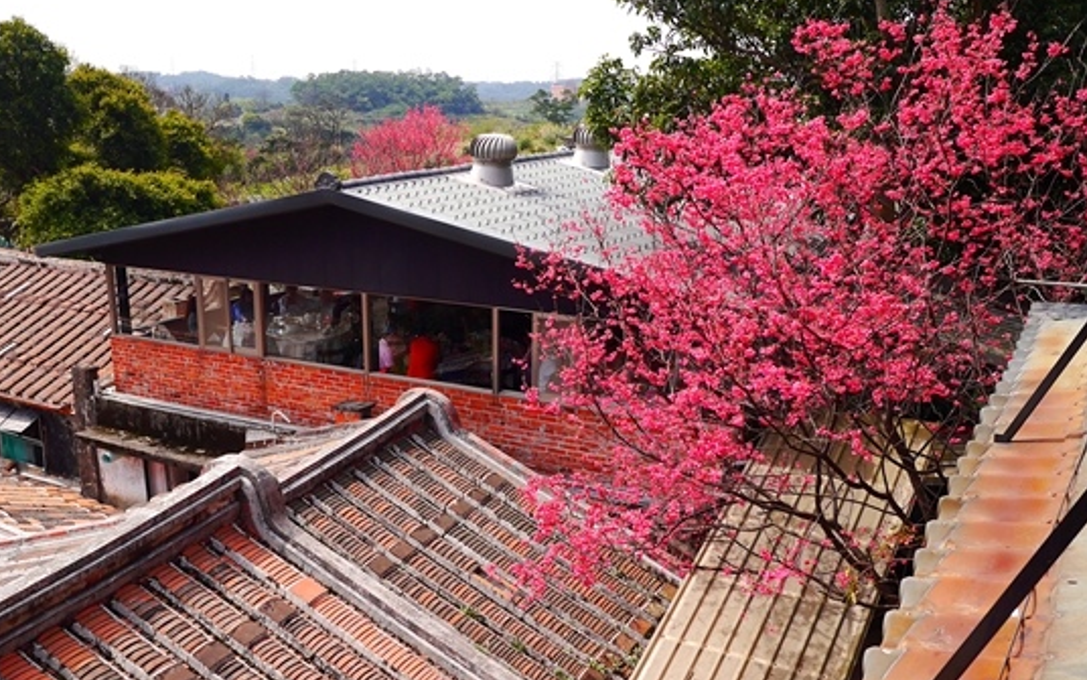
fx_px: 1126
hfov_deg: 51.4
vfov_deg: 33.5
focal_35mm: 38
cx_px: 481
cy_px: 395
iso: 160
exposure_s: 1/640
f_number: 4
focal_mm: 15
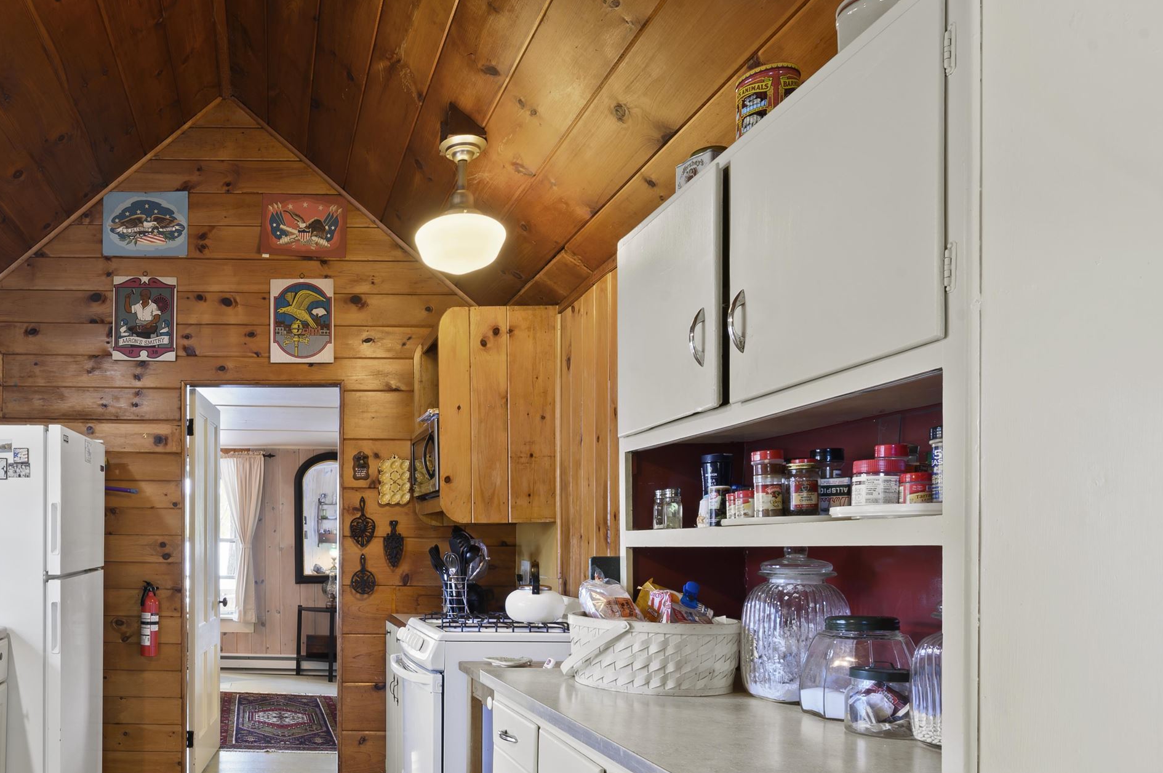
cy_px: 613
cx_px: 262
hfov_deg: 64.4
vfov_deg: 47.0
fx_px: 839
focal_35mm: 26
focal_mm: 16
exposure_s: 4
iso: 100
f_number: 11
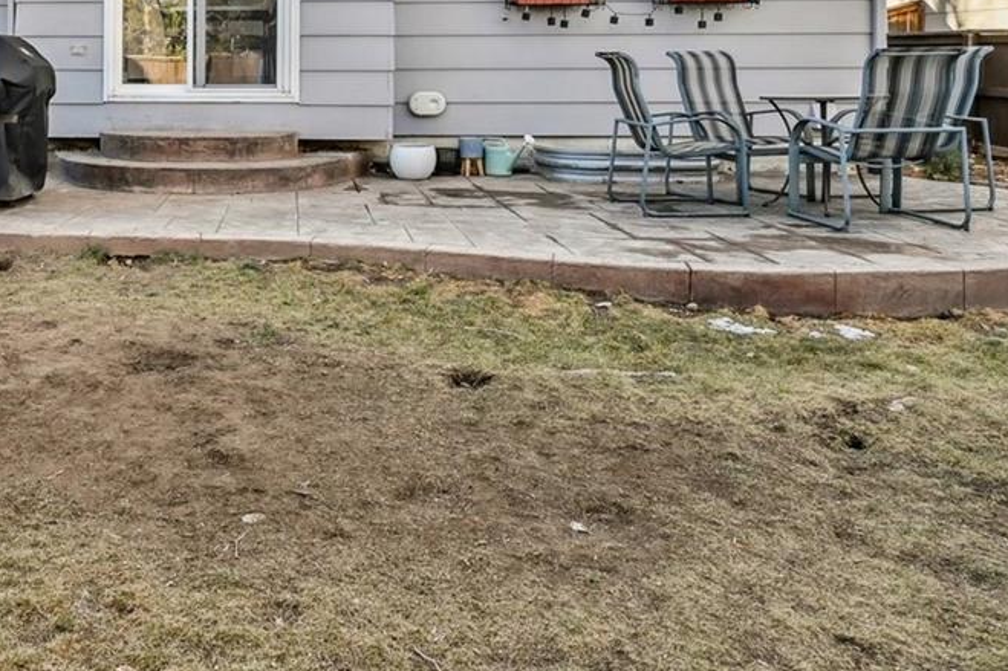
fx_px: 952
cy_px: -104
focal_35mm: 34
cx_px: 191
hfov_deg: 52.0
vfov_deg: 32.9
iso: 400
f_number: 10
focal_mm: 14
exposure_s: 1/100
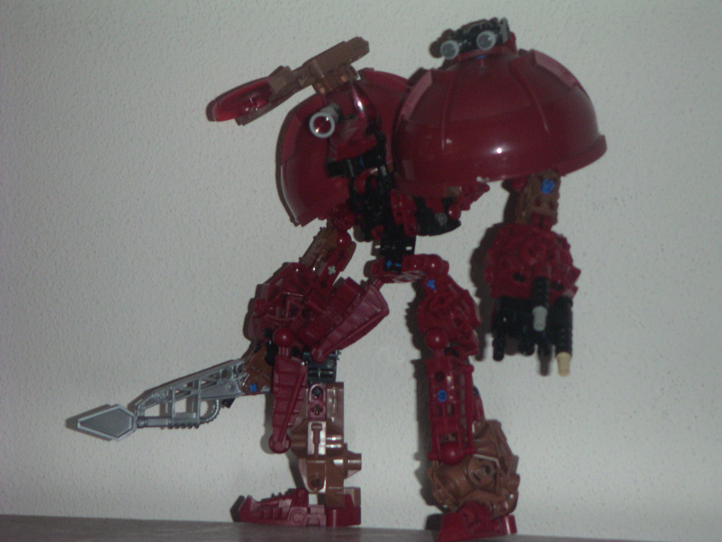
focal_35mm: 111
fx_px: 2315
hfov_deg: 17.7
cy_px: 271
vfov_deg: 13.3
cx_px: 361
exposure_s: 1/100
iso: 160
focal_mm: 17.1
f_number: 3.6
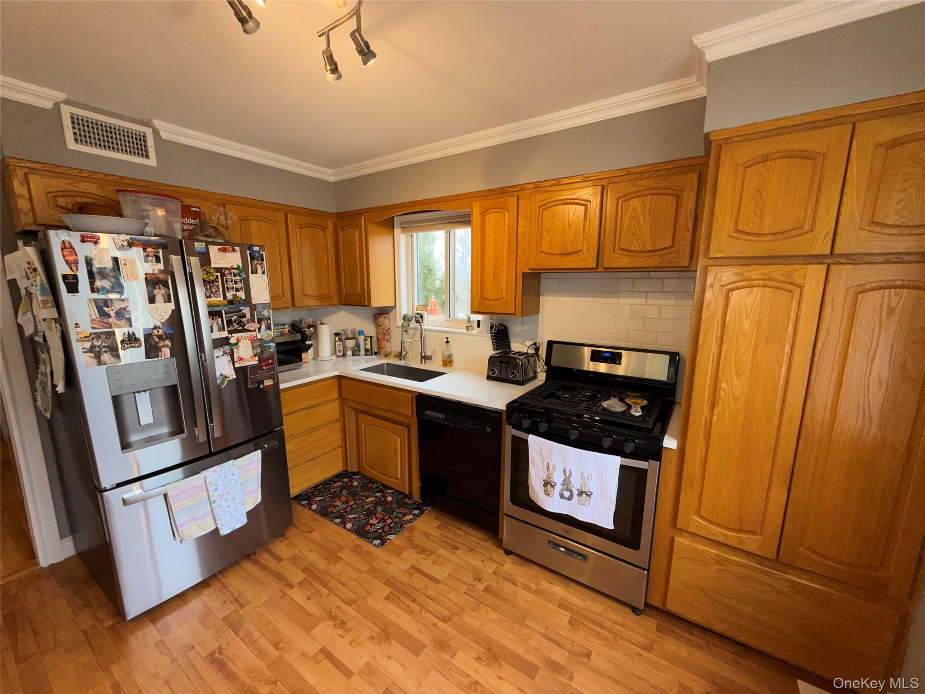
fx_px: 374
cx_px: 462
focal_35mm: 14
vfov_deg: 85.7
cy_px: 347
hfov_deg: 102.1
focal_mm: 2.22
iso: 40
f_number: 2.2
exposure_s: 1/122
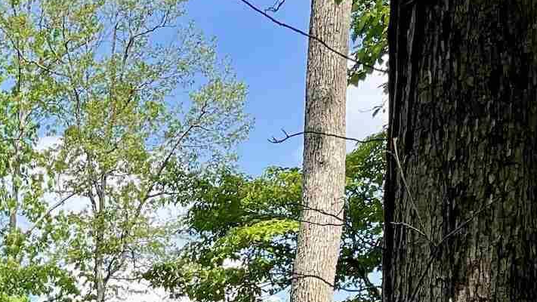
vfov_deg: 10.6
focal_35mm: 102
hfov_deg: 19.3
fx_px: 1452
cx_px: -162
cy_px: 669
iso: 32
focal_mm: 4.2
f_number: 1.6
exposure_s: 1/882
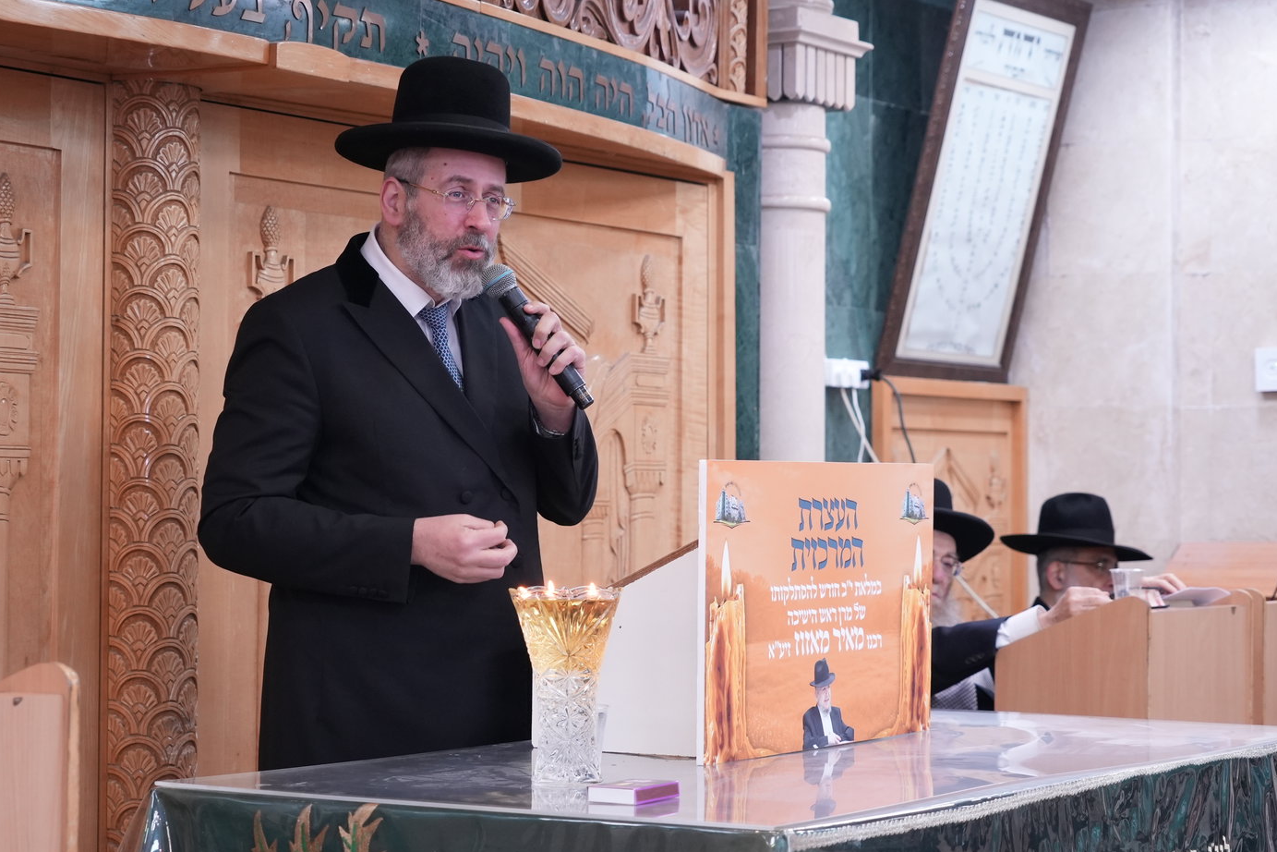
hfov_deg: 25.7
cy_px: 431
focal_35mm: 79
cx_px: 642
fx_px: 2802
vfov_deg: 17.3
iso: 4000
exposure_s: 1/125
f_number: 6.3
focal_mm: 78
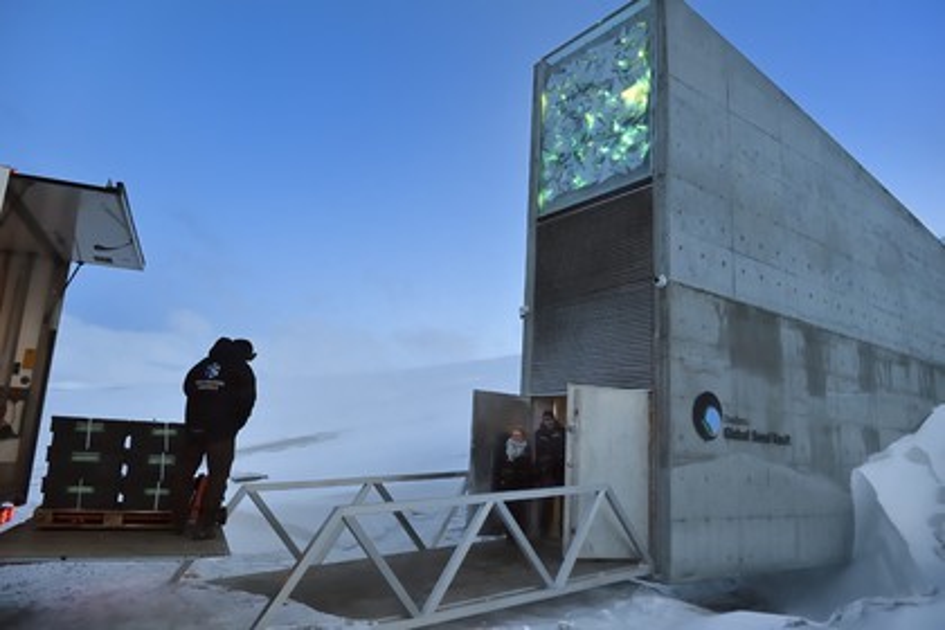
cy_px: 315
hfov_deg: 73.7
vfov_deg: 53.1
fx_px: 630
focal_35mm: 24
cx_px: 472
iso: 1600
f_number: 5.6
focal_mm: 24
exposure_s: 1/125
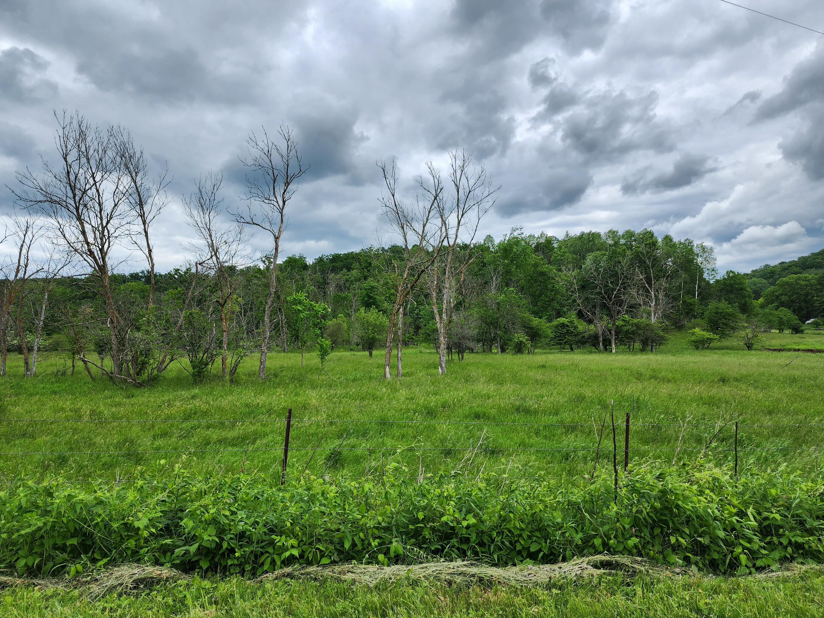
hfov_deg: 73.9
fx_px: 547
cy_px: 309
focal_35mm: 23
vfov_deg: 58.9
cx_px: 412
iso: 12
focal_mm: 6.4
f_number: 1.8
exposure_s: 1/619
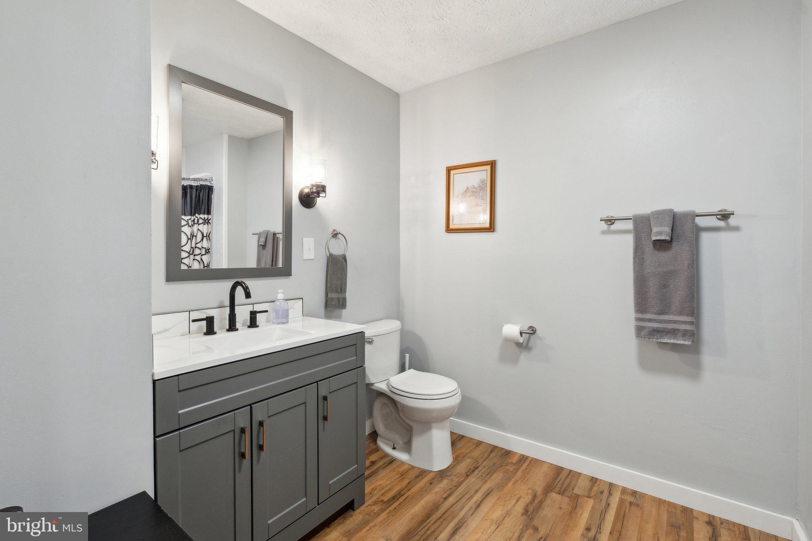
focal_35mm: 16
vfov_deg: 73.7
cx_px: 406
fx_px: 361
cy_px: 270
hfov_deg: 96.7
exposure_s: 1/13
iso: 500
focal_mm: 16
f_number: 8
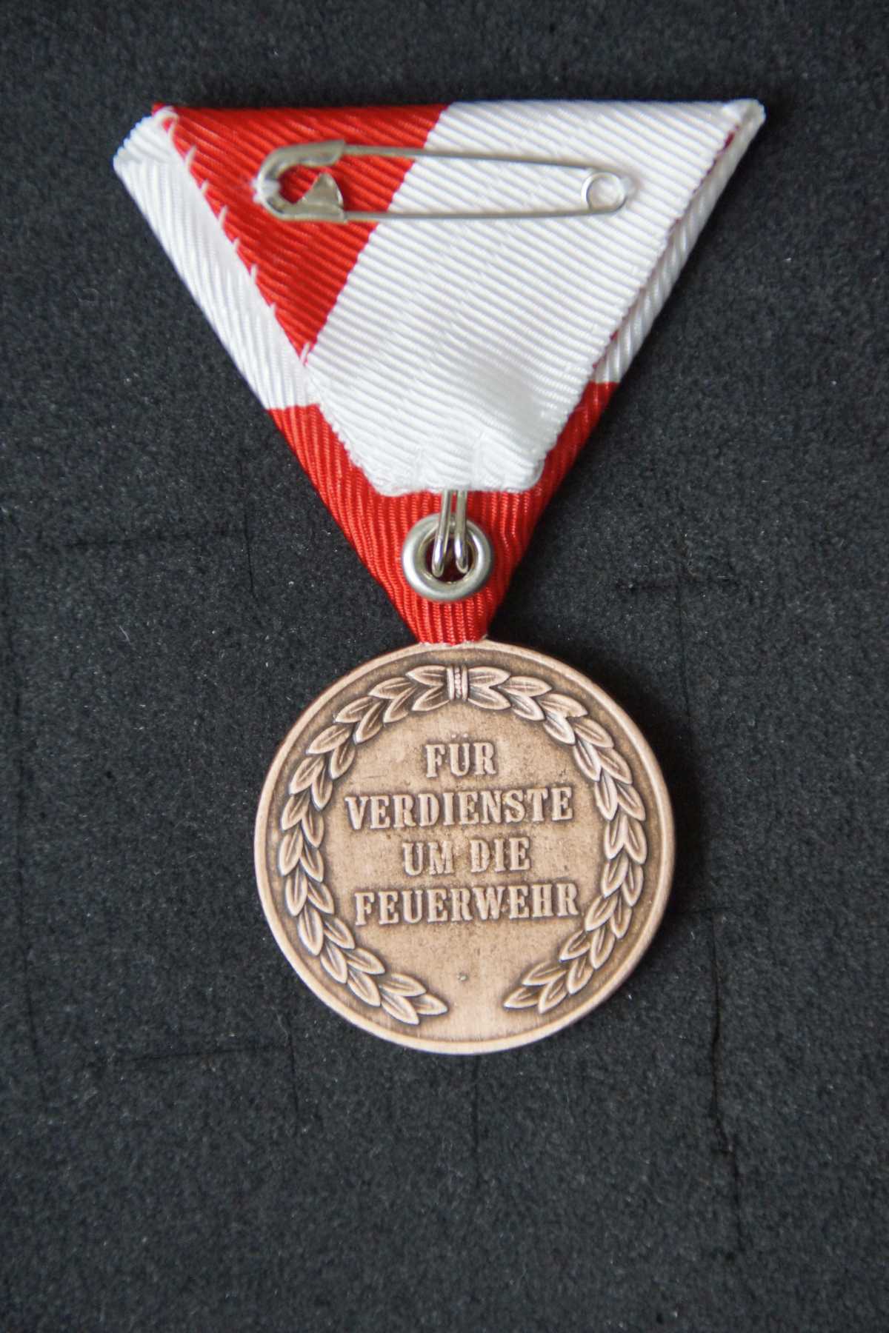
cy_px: 666
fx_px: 11112
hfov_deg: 4.6
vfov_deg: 6.9
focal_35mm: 300
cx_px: 444
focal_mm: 200
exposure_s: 1/320
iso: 1250
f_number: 6.3
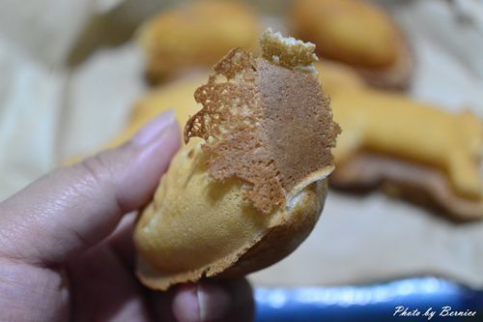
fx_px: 657
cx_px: 242
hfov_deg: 40.4
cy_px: 161
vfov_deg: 27.5
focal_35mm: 49
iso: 800
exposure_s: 1/100
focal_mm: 18.5
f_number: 1.8
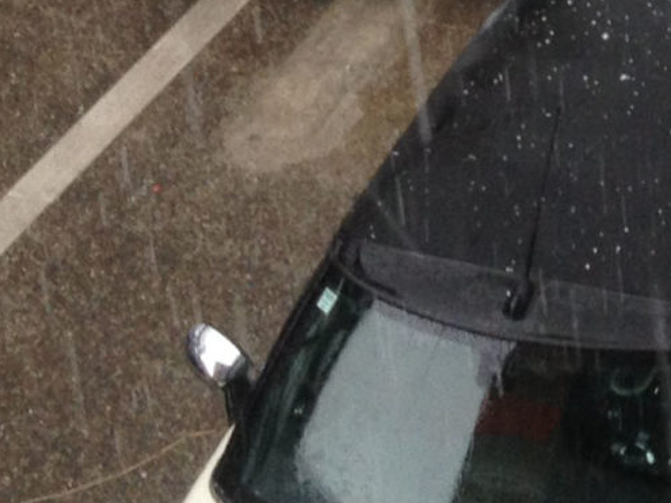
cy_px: -449
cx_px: 1059
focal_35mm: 181
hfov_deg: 10.5
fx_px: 3508
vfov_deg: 7.9
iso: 64
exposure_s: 1/120
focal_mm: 4.28
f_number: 2.4
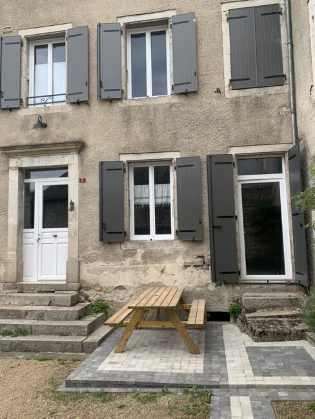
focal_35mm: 26
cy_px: 210
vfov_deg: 67.3
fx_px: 315
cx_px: 158
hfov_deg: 53.1
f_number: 1.8
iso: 25
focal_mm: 4.25
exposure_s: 1/510
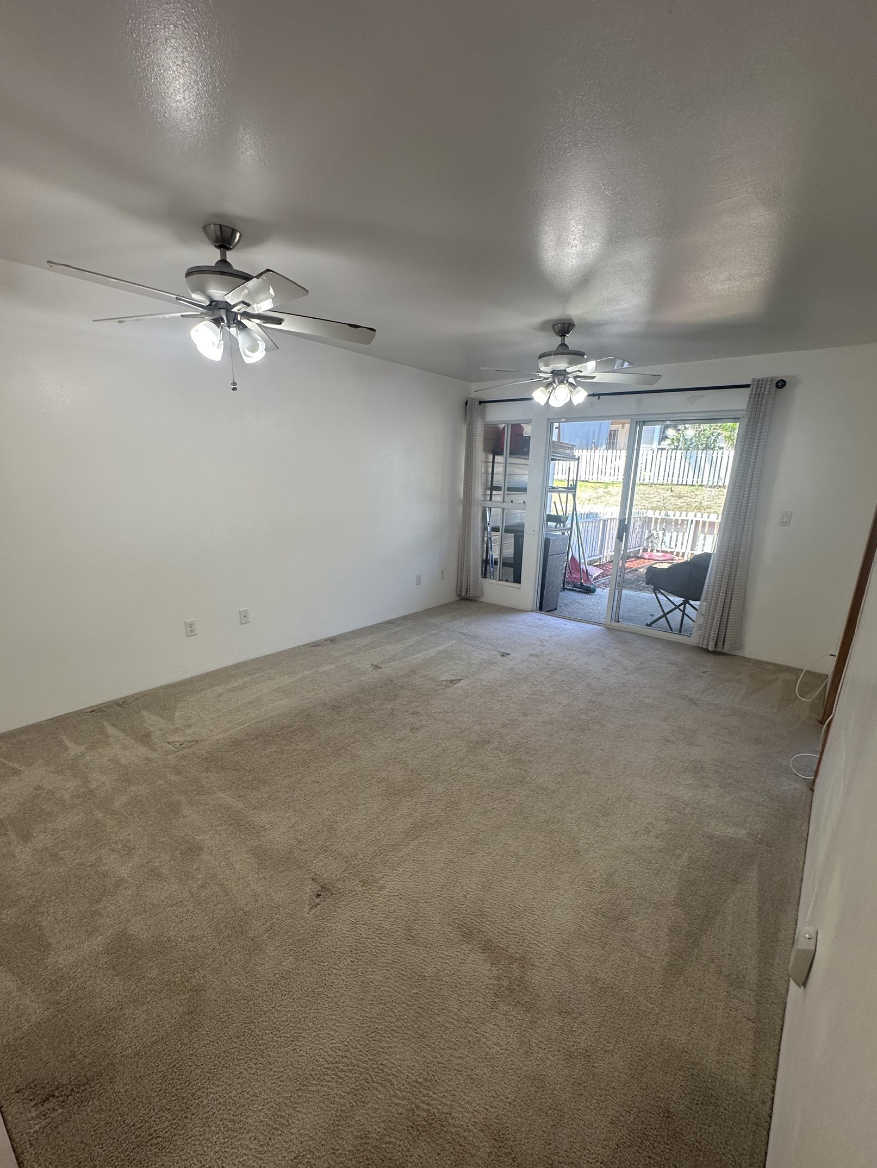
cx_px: 444
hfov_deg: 81.8
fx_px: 507
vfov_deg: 98.0
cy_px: 621
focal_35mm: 15
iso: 100
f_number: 2.2
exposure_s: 1/120
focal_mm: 2.22
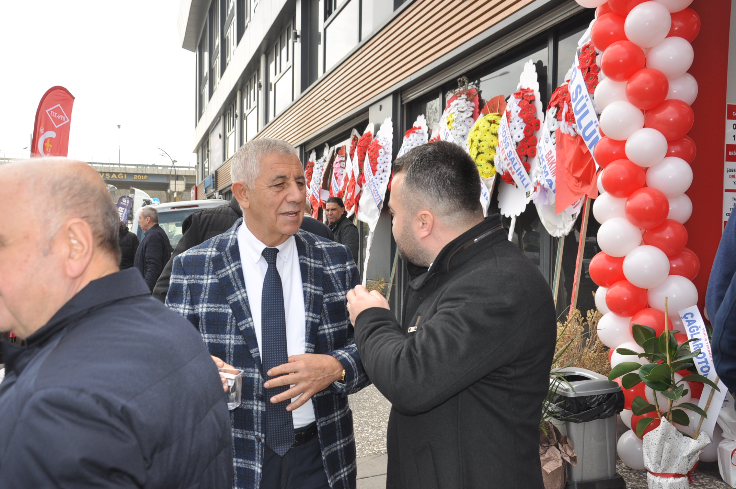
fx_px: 766
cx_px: 368
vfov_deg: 35.4
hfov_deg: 51.3
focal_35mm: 38
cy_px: 244
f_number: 6.3
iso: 200
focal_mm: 25
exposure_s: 1/200
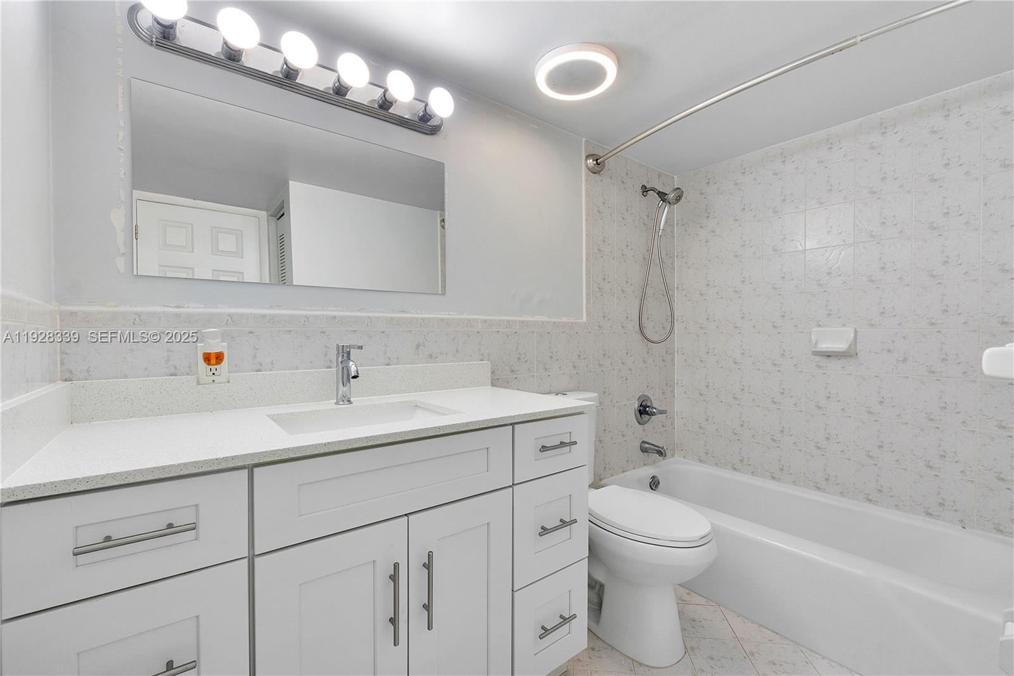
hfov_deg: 100.4
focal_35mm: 15
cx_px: 507
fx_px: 423
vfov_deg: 77.3
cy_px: 338
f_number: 8
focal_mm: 10
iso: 800
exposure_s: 1/80
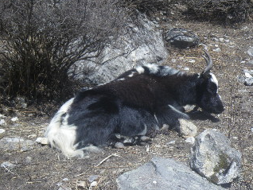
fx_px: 300
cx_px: 149
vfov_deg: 35.2
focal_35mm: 41
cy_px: 104
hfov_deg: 45.6
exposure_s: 1/250
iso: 50
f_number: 4.6
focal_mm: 6.1
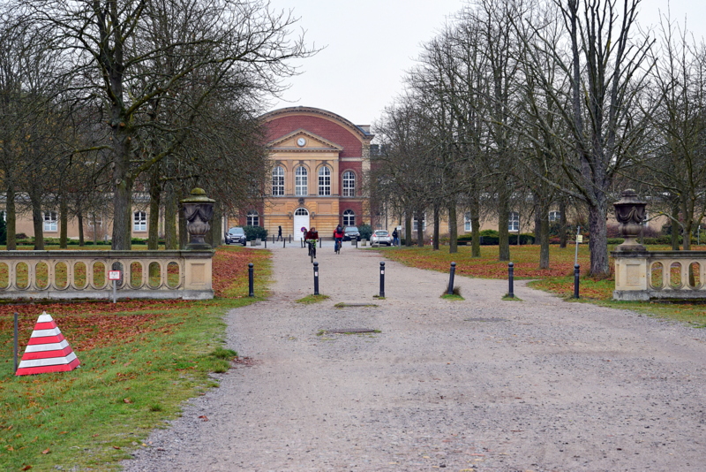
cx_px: 353
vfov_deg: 17.5
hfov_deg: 26.0
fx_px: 1530
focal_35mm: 78
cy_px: 236
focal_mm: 52
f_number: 9
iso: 400
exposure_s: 1/125
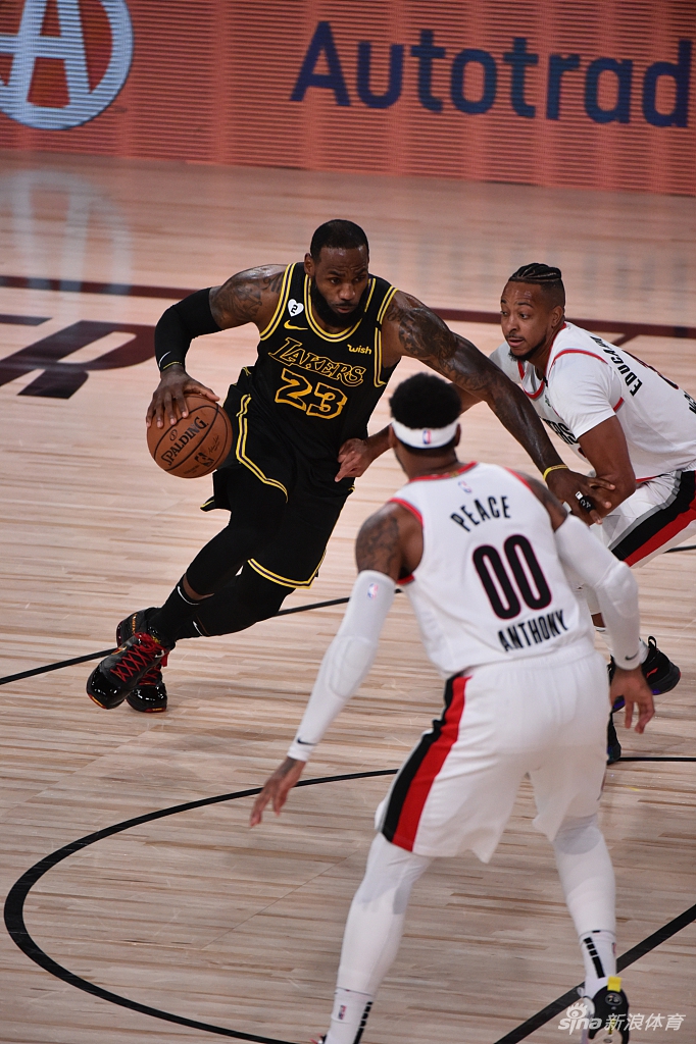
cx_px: 348
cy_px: 522
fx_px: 11607
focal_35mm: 400
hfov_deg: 3.4
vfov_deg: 5.2
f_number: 4
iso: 5000
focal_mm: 400
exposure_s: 1/1600
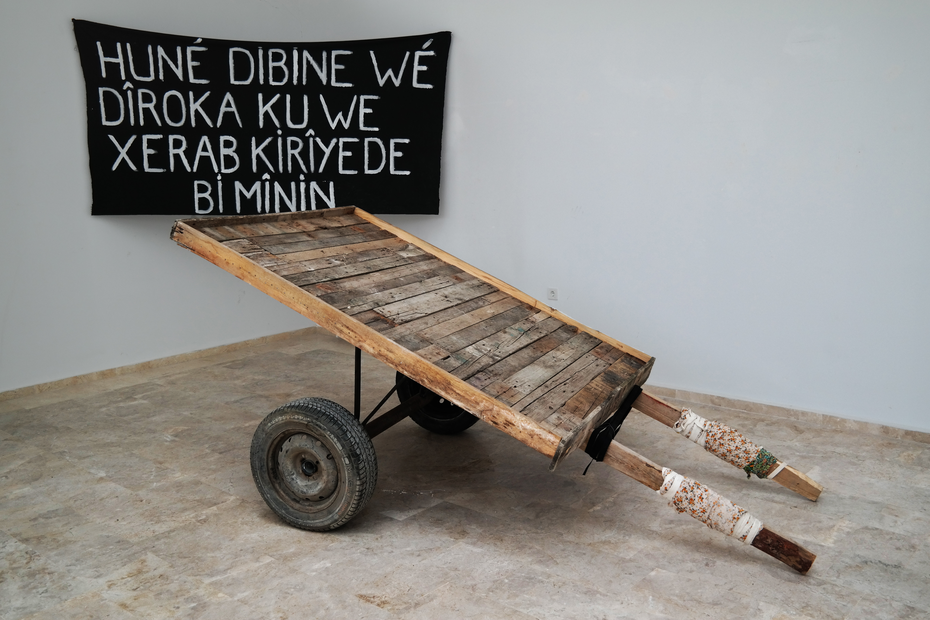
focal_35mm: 33
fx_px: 852
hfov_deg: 57.2
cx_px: 465
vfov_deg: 40.0
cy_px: 310
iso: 200
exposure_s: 1/40
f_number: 4
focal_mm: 22
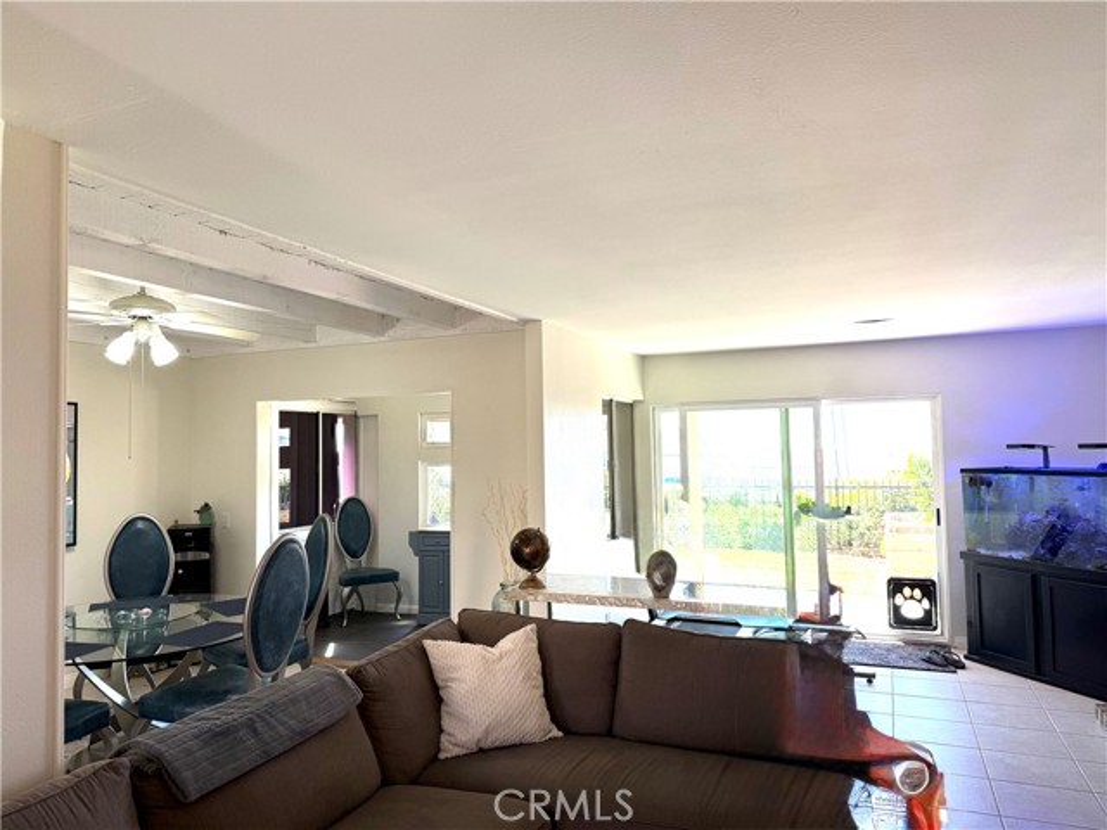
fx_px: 768
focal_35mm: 24
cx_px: 554
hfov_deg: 71.6
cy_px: 415
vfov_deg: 56.8
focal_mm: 6.76
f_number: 1.78
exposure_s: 1/204
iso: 100
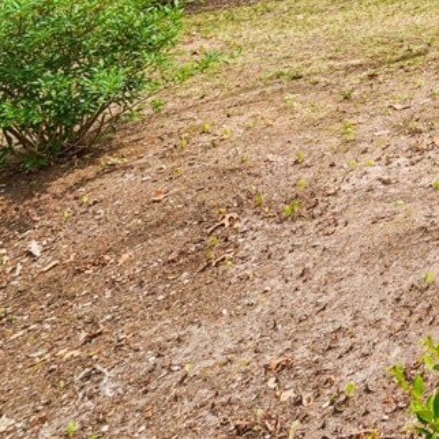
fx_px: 617
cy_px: -52
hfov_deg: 24.4
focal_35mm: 43
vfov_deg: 33.7
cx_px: 733
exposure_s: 1/160
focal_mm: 10
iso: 100
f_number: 8
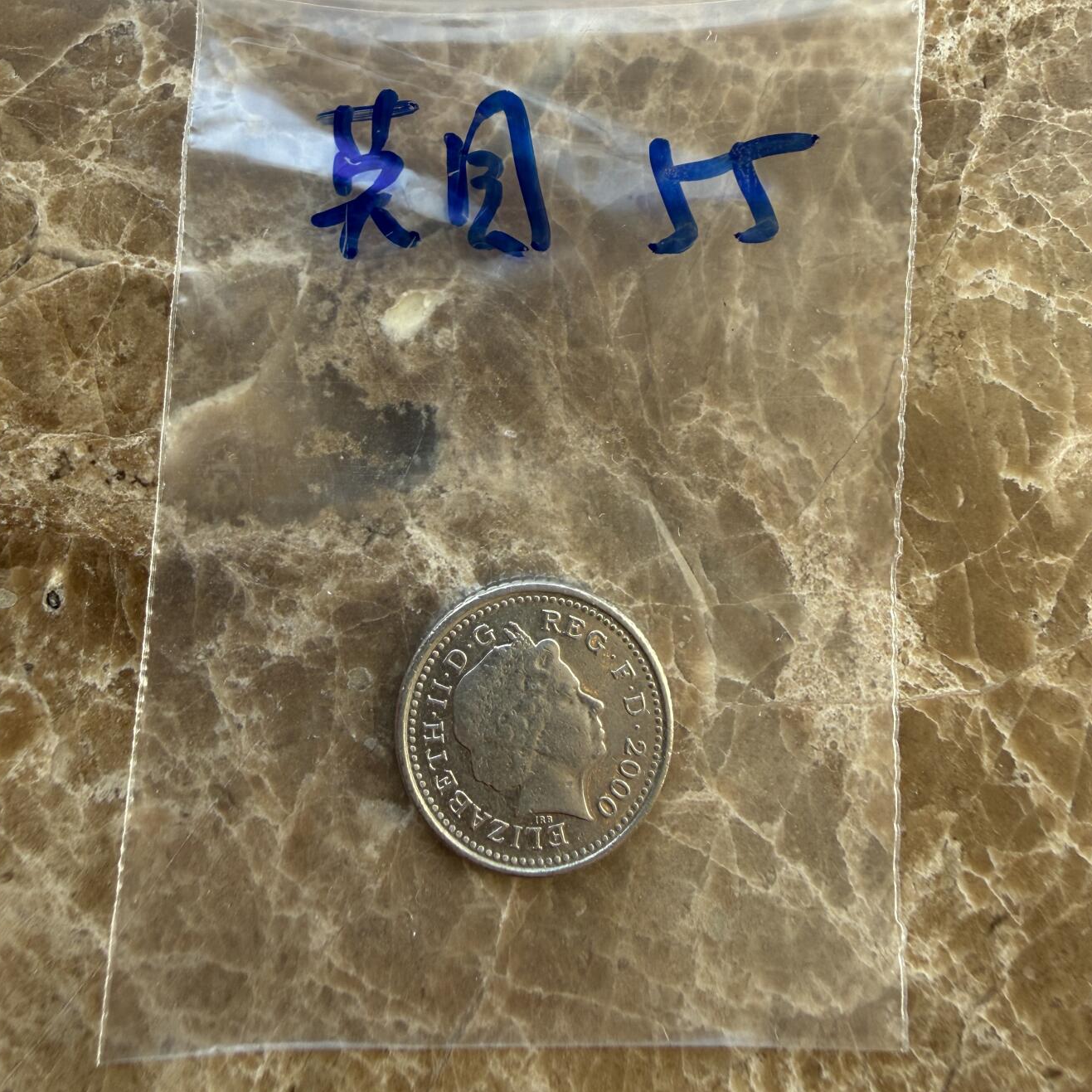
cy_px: 400
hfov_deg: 55.6
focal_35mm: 29
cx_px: 535
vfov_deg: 54.9
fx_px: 1035
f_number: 2.2
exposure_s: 1/121
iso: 40
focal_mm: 2.22
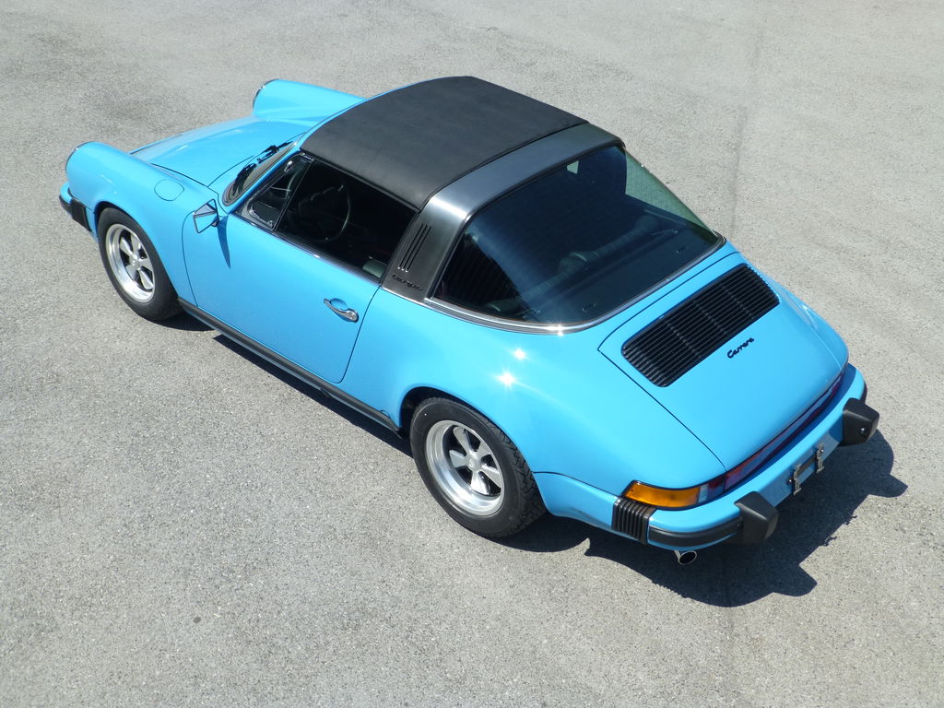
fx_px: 1118
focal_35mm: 41
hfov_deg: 45.8
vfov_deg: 35.1
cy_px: 354
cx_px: 472
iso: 100
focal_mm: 7.4
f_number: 3.9
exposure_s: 1/800
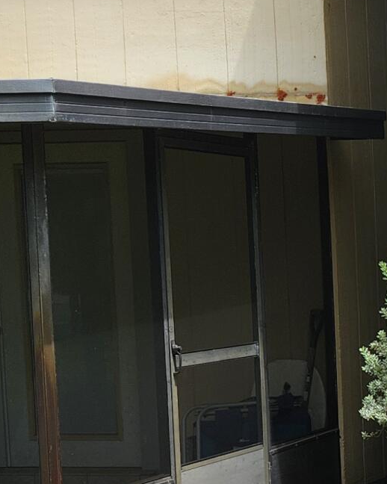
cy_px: 411
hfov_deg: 13.1
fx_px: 1490
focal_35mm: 104
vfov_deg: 18.2
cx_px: 729
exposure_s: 1/832
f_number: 1.8
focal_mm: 5.4
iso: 20
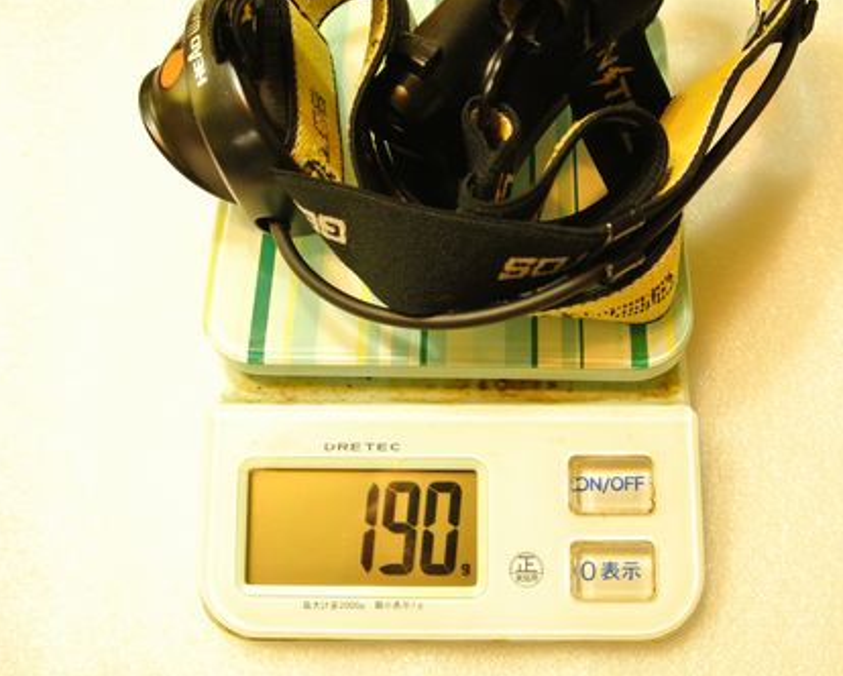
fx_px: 1049
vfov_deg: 35.7
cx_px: 444
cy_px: 336
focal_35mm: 42
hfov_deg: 43.8
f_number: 4
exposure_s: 1/20
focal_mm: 14
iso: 800
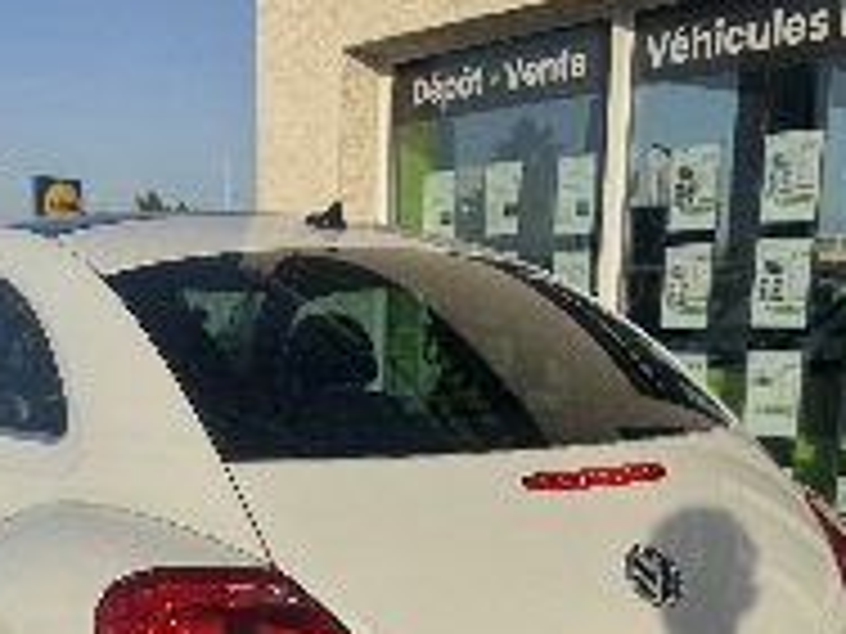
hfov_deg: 36.1
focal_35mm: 53
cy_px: 594
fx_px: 1295
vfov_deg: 26.4
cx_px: 346
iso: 80
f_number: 1.78
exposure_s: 1/9009
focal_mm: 6.76
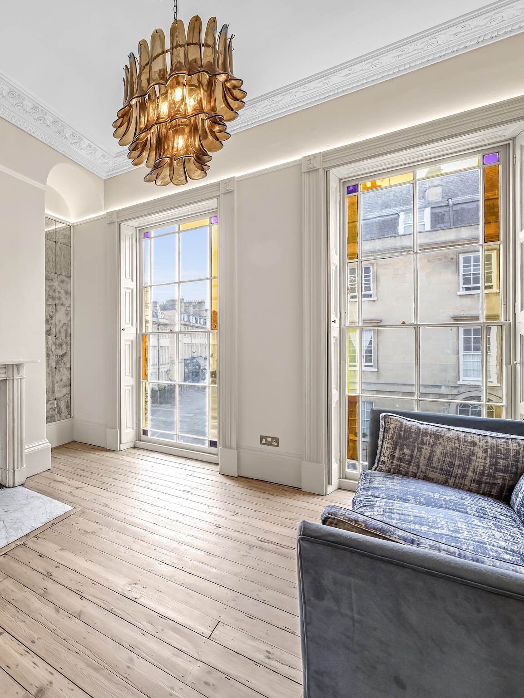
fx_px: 363
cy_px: 349
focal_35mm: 18
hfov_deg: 57.2
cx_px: 18
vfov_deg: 87.7
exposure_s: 1/6
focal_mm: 12
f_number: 8
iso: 100
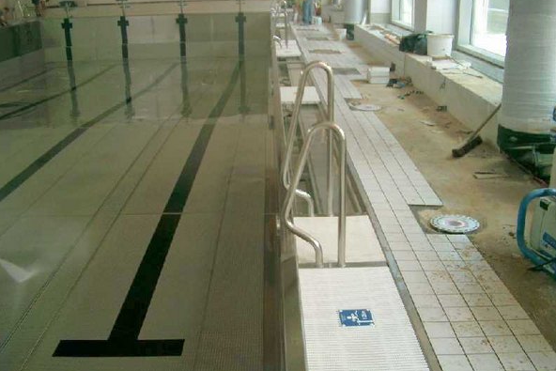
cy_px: 205
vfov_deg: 34.2
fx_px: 602
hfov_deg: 49.5
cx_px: 281
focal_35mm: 39
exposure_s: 1/100
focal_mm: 7.6
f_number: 2.6
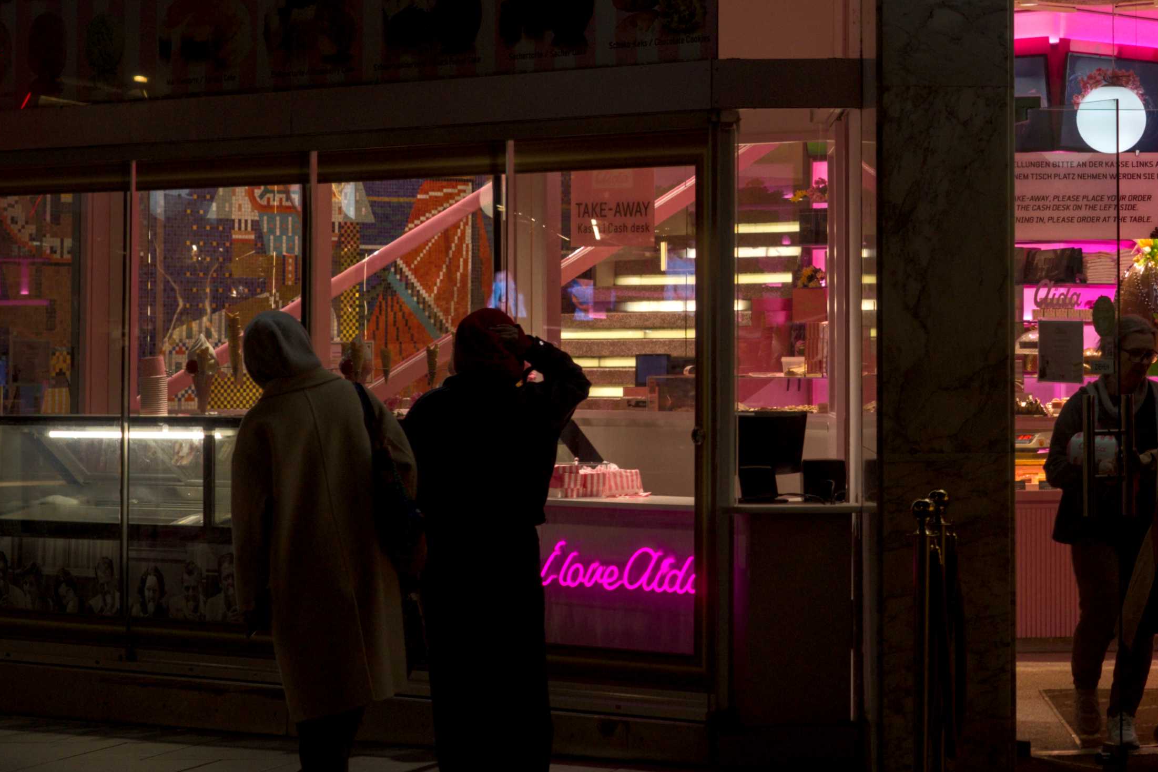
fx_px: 3506
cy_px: 143
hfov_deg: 18.3
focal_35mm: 109
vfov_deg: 12.5
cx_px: 1119
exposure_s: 1/80
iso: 100
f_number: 2.8
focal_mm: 26
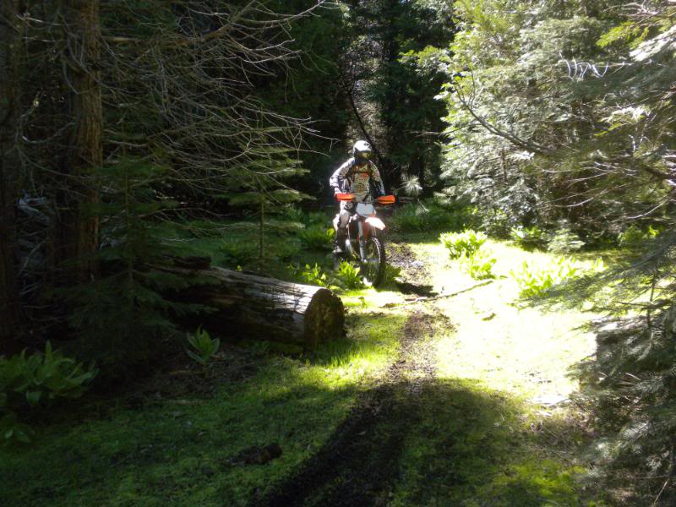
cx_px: 338
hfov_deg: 50.1
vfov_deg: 38.7
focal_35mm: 37
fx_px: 723
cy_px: 254
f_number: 3.5
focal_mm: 6.6
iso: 364
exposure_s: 1/448
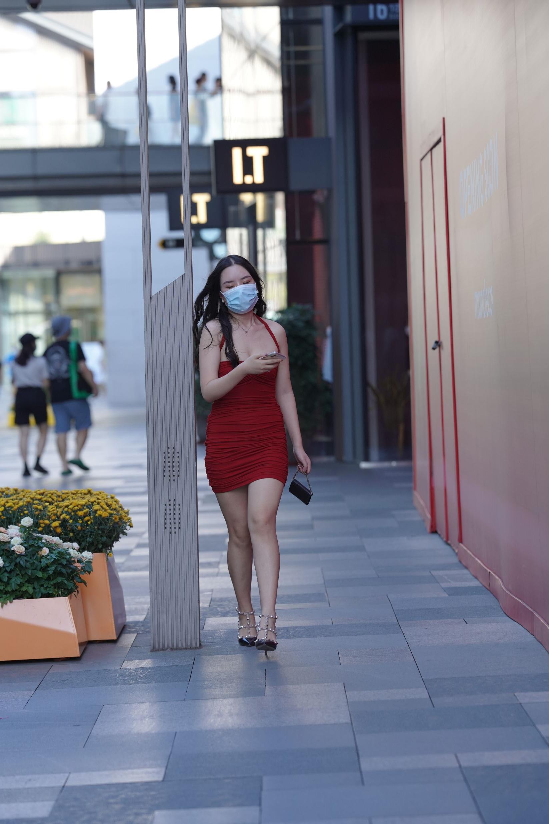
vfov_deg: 15.2
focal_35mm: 135
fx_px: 3088
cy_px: 412
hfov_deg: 10.2
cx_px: 274
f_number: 3.5
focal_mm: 135
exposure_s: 1/640
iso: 500
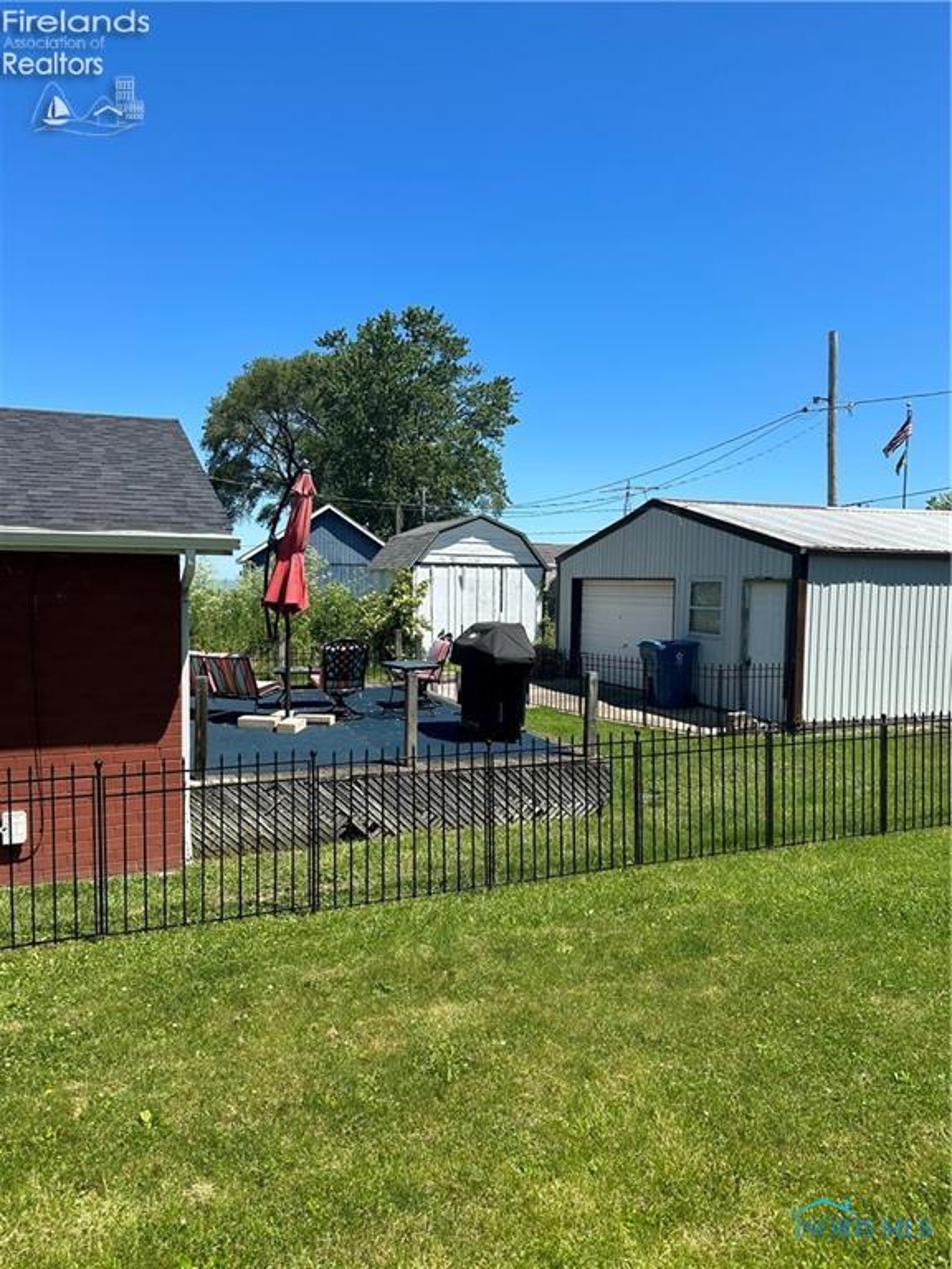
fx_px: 880
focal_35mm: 24
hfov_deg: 56.8
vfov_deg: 71.6
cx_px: 476
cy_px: 634
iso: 80
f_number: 1.78
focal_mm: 6.86
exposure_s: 1/4016
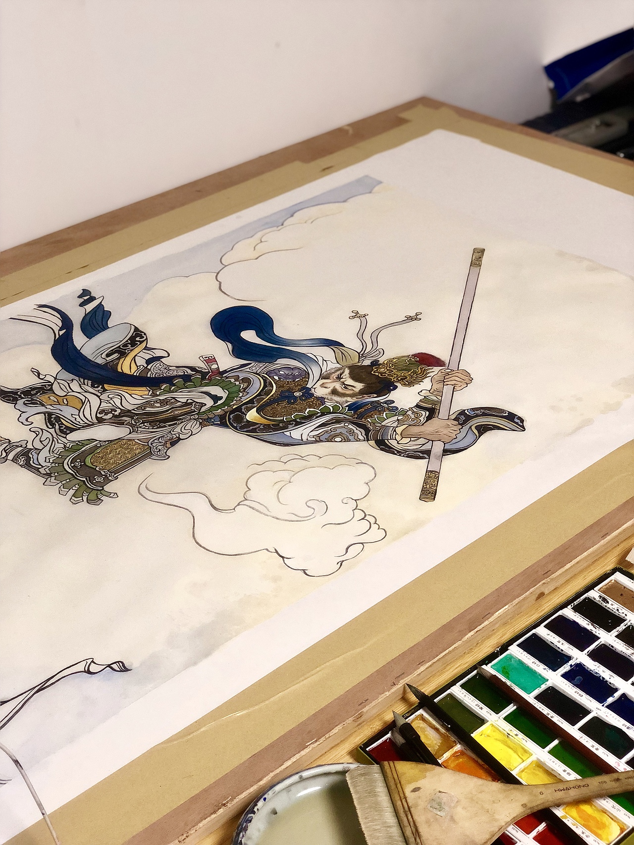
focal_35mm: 52
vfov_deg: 36.8
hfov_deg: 28.0
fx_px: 1270
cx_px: 317
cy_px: 422
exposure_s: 1/40
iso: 80
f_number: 2.4
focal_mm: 6
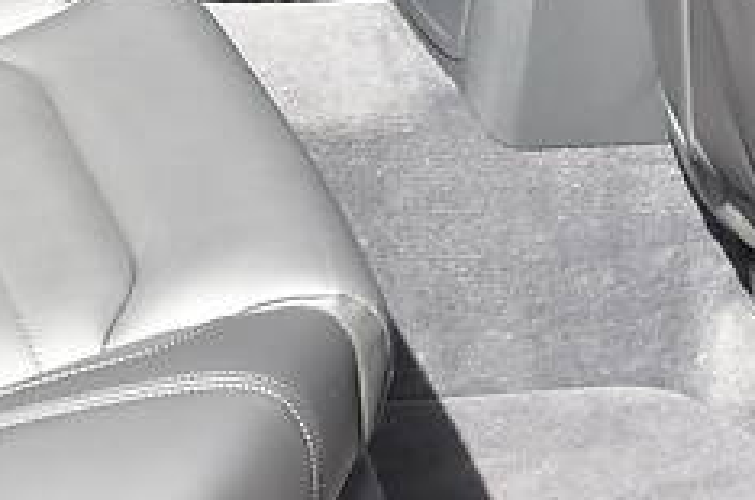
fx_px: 3223
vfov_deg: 8.8
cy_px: -13
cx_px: -61
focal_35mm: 154
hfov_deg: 13.1
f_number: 5.6
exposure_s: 1/125
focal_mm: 30
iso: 360
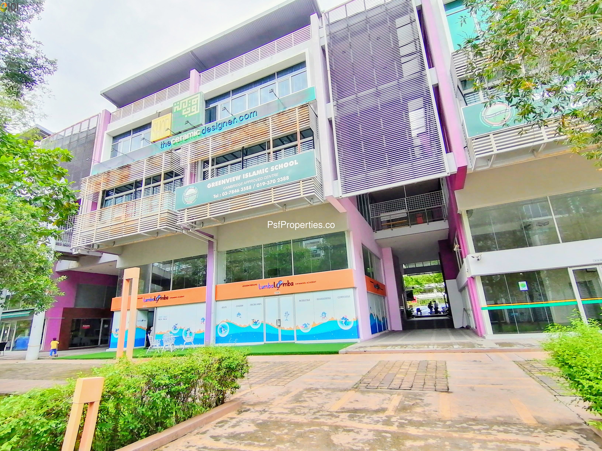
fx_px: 296
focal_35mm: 17
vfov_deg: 74.7
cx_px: 301
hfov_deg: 91.0
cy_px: 226
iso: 50
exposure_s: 1/200
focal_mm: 1.78
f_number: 2.4
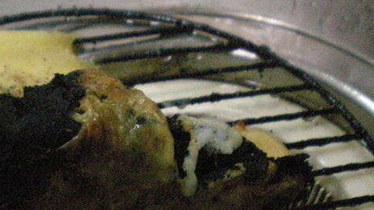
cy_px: 190
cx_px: 57
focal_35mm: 79
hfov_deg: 26.2
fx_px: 783
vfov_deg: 15.1
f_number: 3.1
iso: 1000
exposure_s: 1/44
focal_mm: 6.3
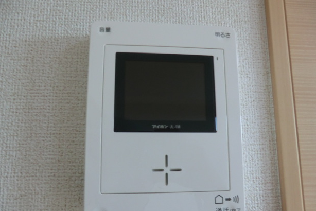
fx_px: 228
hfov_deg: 69.4
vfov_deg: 49.4
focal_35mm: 26
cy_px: 121
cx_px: 155
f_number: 3.2
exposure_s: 1/60
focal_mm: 4.3
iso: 125
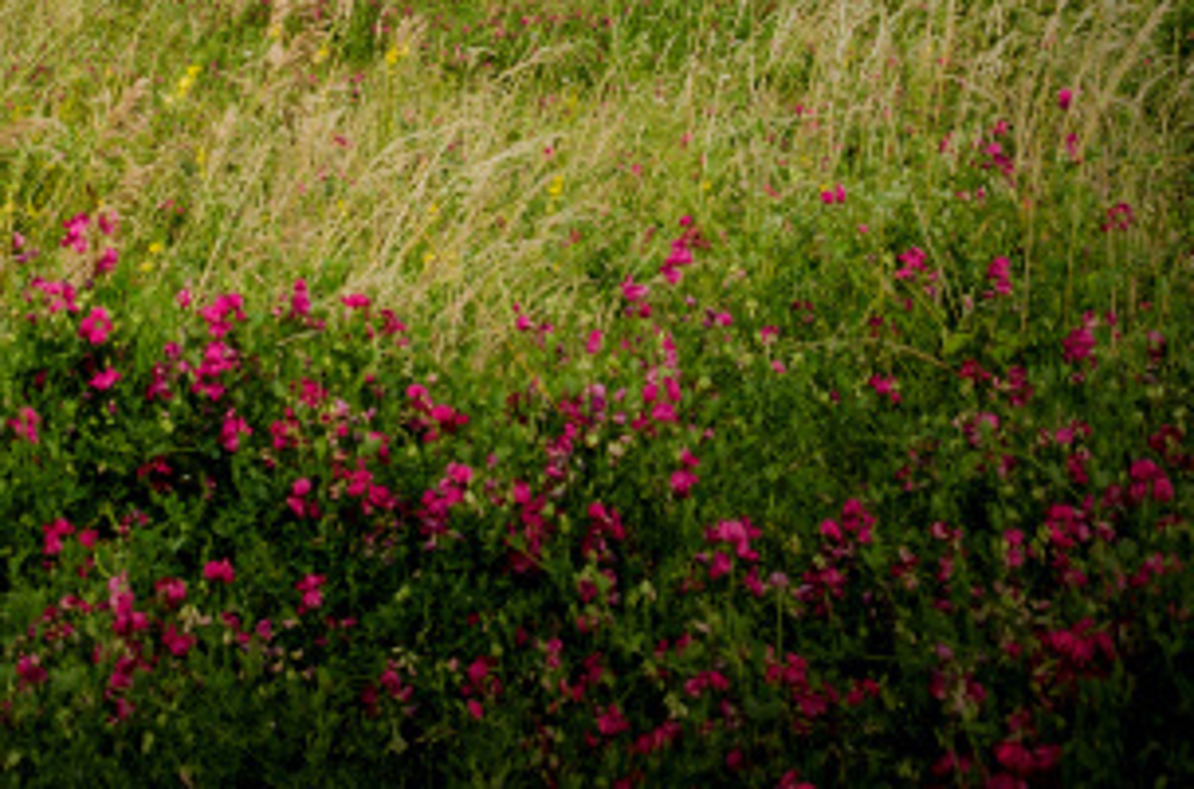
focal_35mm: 91
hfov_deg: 21.7
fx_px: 3010
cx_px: 31
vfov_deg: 14.0
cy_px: -385
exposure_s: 1/400
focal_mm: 18
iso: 100
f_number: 7.1
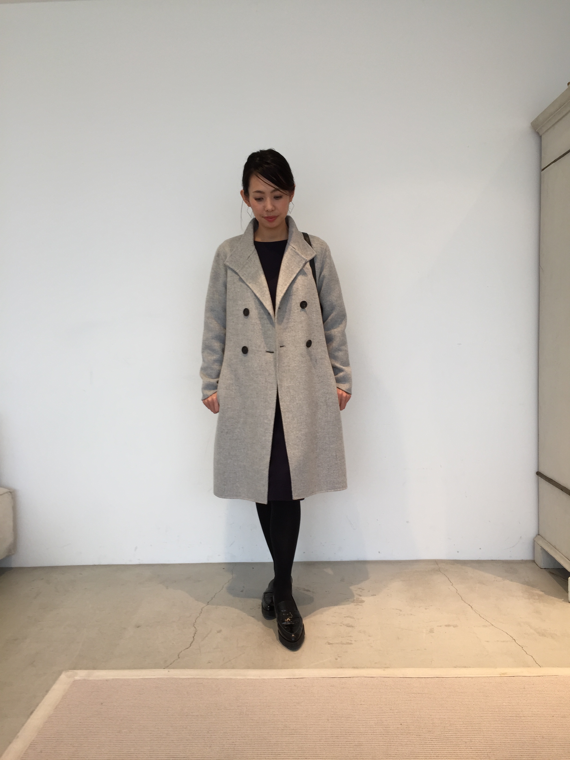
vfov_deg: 61.7
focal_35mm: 29
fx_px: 637
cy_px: 380
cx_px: 285
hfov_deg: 48.2
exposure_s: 1/50
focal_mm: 4.15
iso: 40
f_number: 2.2
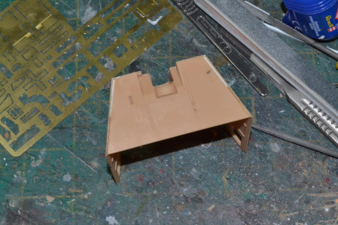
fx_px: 775
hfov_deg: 24.6
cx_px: 169
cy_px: 112
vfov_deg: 16.6
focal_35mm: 82
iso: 3200
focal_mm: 55
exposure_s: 1/60
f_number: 29
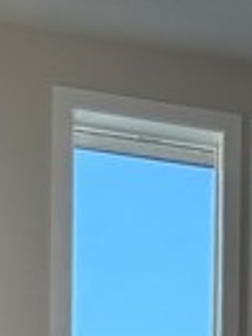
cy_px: 1125
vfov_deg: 7.9
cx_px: 491
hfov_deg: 7.1
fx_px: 1951
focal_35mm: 201
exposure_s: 1/333
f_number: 1.6
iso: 64
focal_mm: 5.96
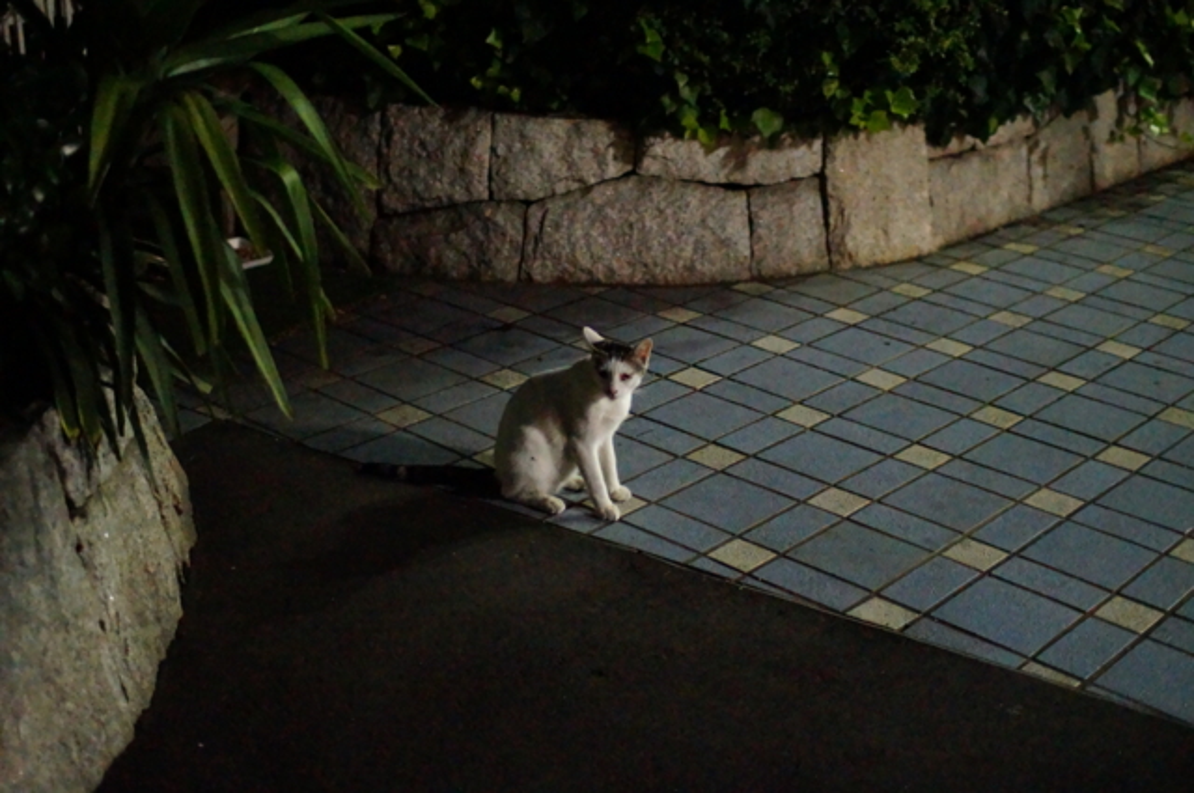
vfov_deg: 29.8
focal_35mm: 45
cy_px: 396
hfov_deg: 43.7
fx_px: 1491
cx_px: 597
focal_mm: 30
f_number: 1.4
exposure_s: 1/8
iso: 6400
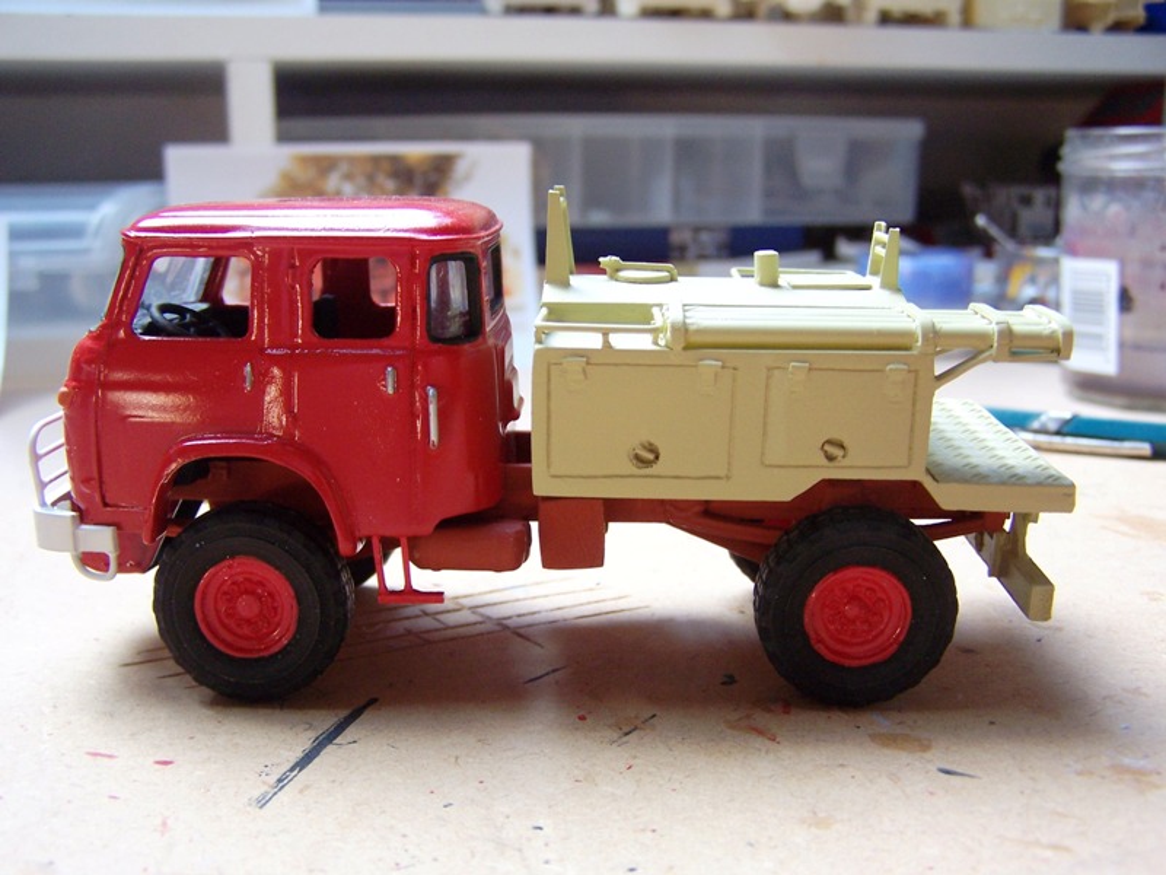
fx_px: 1280
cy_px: 438
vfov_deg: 37.7
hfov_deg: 49.0
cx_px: 583
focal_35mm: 38
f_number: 2.8
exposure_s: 1/30
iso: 140
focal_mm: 6.3
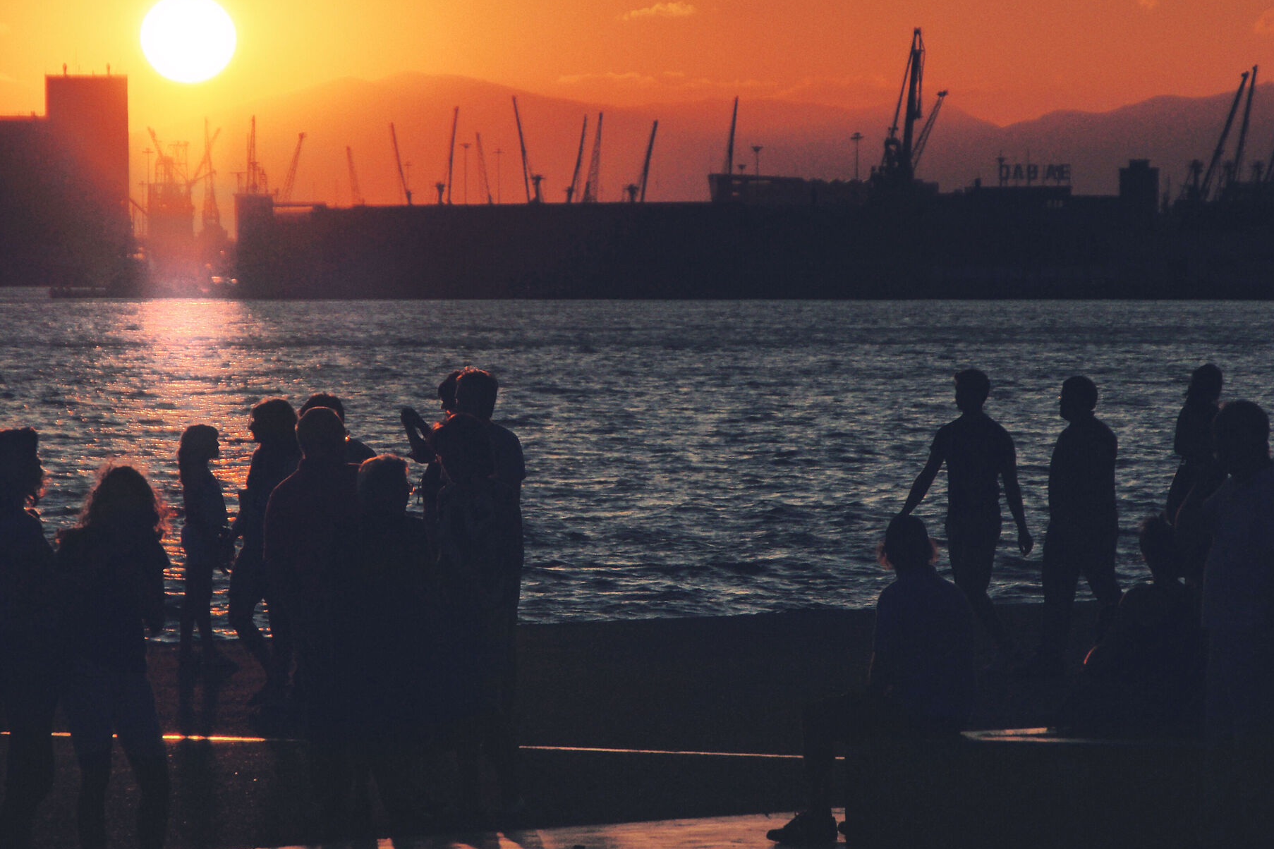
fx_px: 9873
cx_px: 604
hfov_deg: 7.4
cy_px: 365
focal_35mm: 279
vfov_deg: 4.9
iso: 100
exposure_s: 1/2500
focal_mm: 140
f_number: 9
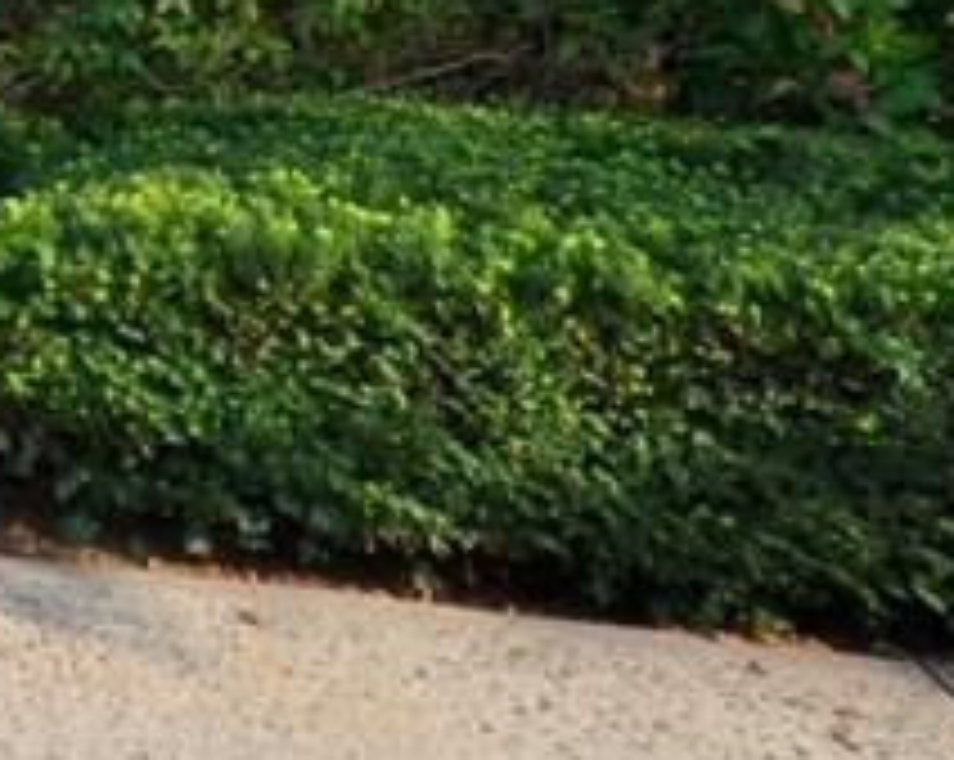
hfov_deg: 19.3
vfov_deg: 17.9
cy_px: -616
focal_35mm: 68
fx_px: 1917
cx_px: -860
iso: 200
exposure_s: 1/160
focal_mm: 10
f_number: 6.3
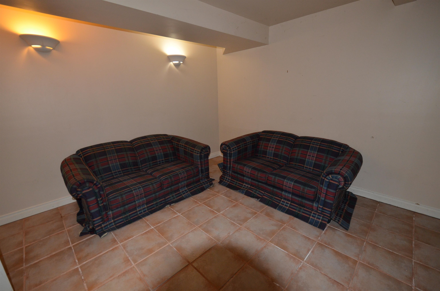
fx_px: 183
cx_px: 220
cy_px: 146
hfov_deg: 100.5
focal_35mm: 15
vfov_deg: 77.1
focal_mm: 10
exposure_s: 1/60
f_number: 5
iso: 800
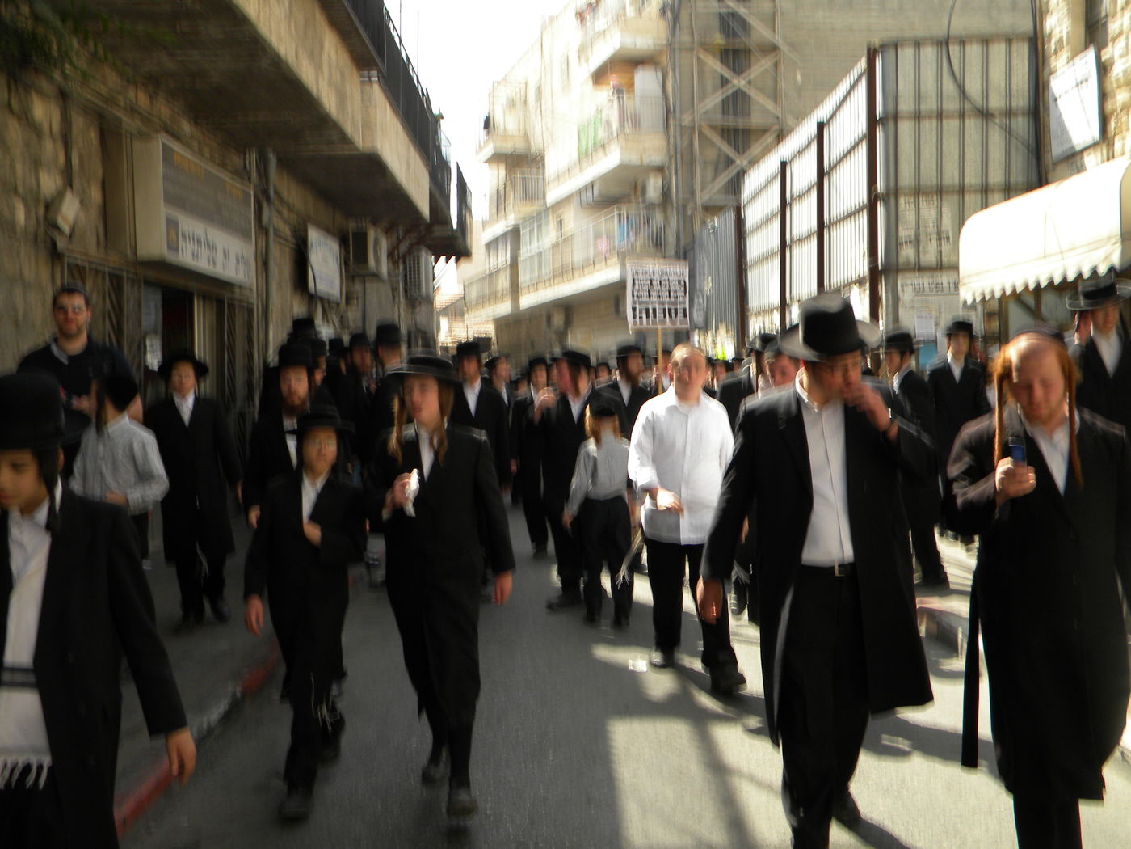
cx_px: 566
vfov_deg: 39.7
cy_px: 424
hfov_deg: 51.4
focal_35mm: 36
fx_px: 1176
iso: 80
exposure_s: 1/282
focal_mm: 6.4
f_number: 3.7
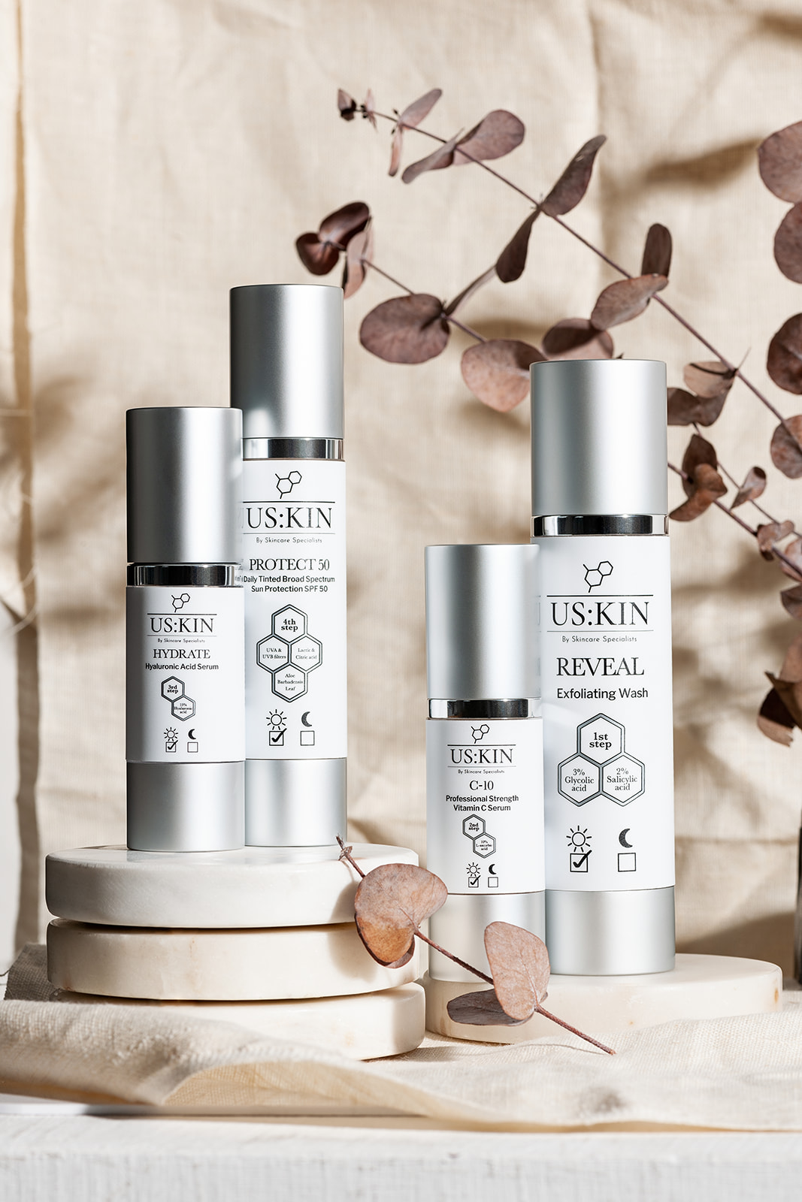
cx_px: 401
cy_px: 601
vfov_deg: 19.5
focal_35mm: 105
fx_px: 3508
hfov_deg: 13.0
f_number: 14
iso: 100
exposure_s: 1/125
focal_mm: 105
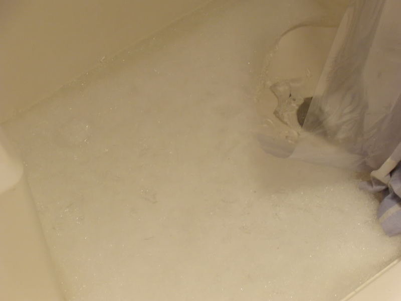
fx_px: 799
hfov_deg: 28.2
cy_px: 150
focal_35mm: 69
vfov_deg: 21.3
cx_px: 200
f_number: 4.1
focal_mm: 12.2
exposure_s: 1/60
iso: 250
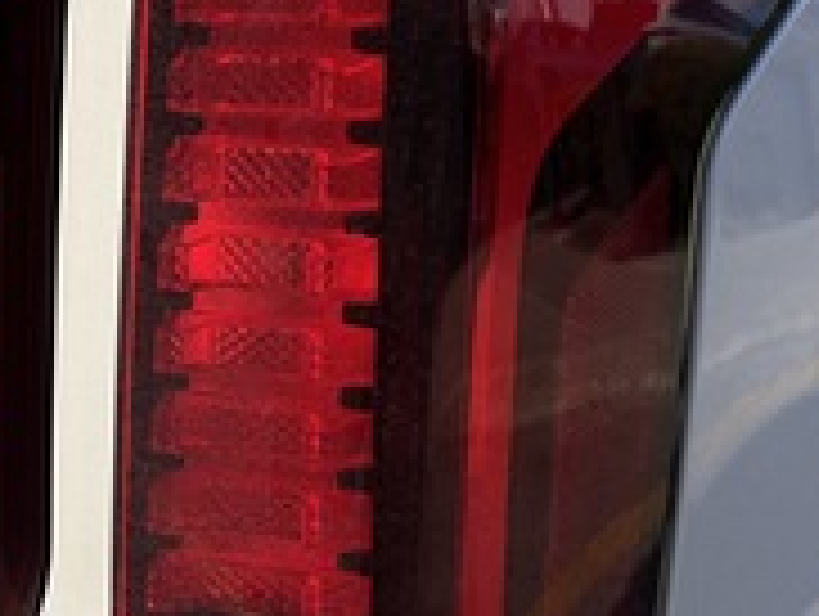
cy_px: 173
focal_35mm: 60
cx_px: 248
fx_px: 1421
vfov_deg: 24.3
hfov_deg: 31.8
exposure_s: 1/5348
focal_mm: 5.96
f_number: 1.6
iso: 50
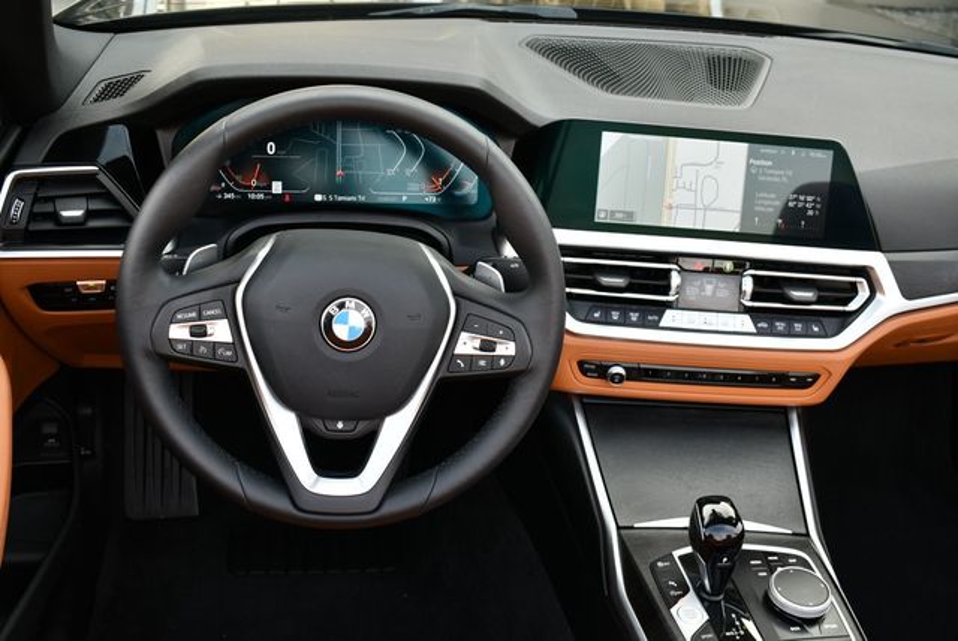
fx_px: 959
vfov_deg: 36.9
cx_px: 479
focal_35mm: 36
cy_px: 320
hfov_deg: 53.1
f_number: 4
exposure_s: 1/60
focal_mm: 18
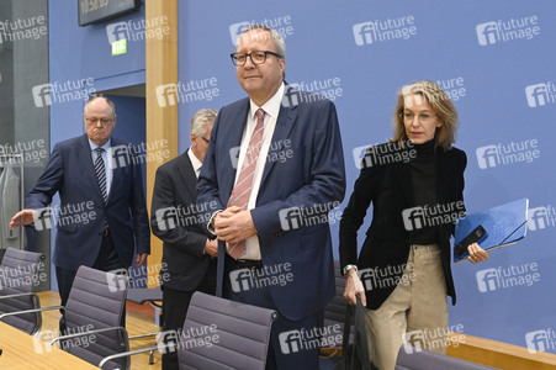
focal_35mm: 32
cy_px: 185
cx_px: 278
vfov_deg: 41.1
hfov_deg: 58.8
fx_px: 494
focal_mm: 32
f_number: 5.6
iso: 5000
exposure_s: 1/500
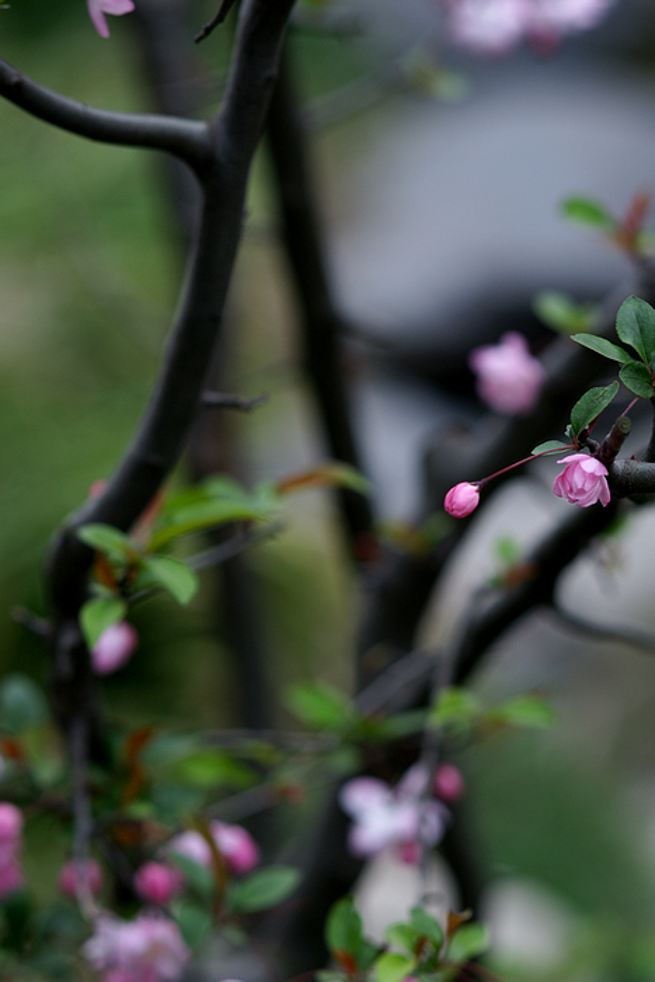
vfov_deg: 10.2
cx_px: 328
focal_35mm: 202
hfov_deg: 6.8
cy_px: 491
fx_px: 5523
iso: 100
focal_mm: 135
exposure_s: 1/160
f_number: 2.8
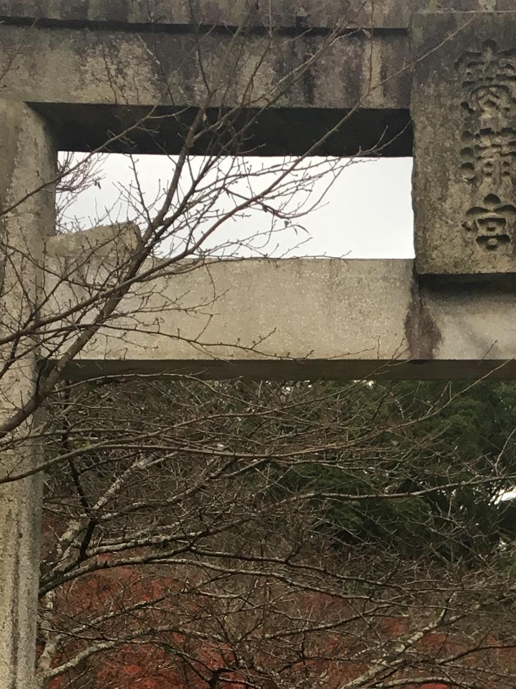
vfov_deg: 20.8
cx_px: 475
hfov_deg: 16.4
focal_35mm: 89
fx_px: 1769
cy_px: 782
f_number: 2.2
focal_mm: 4.2
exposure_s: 1/40
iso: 32
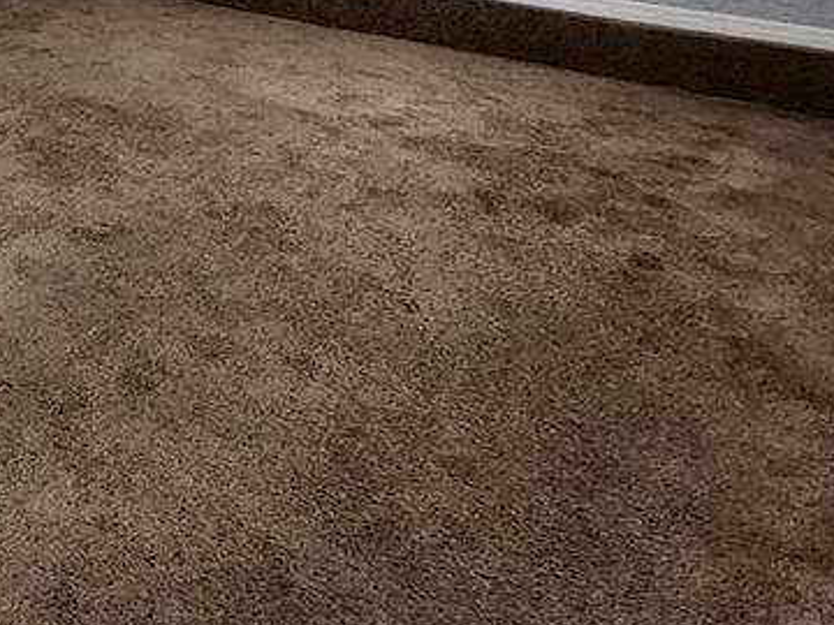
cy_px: -213
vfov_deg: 29.8
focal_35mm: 37
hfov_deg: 41.1
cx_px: -65
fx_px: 891
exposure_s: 1/60
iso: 250
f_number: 2.2
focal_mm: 2.2
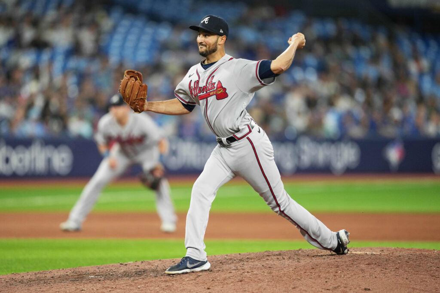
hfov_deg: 5.2
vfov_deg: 3.4
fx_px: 4889
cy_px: 146
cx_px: 220
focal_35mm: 400
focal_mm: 400
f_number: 2.8
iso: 2000
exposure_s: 1/2000
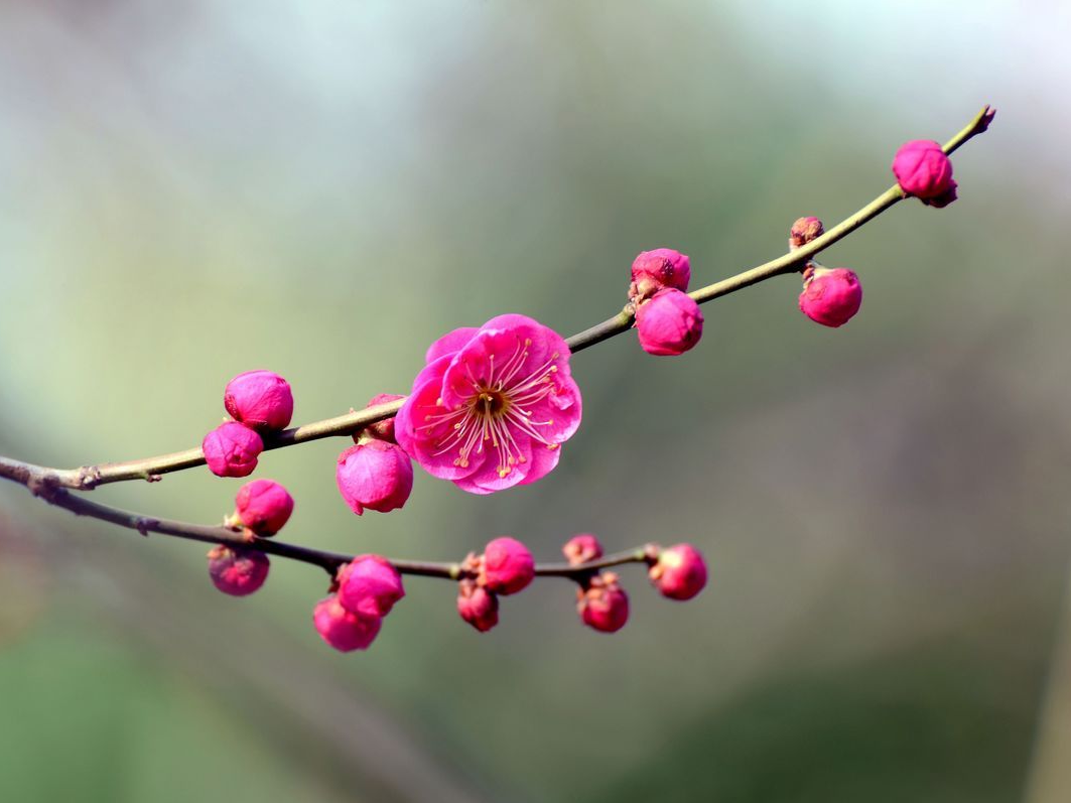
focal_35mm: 407
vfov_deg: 3.7
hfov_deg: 4.9
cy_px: 402
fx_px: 12591
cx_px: 503
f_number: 8
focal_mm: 250
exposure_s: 1/80
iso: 100
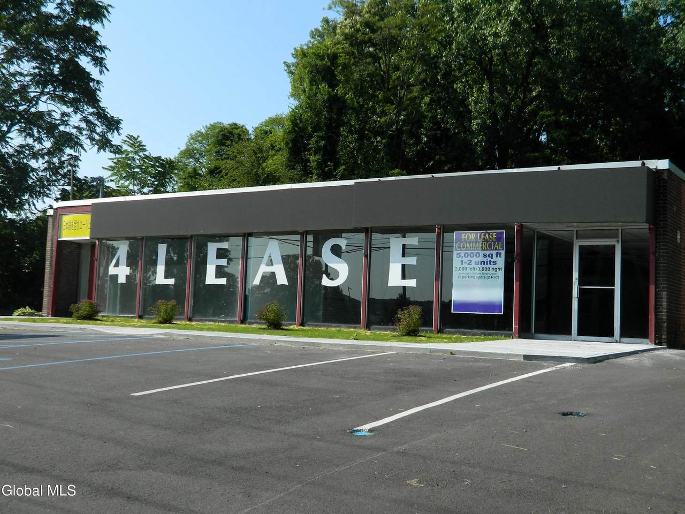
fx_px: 693
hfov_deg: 52.6
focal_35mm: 35
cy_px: 257
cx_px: 342
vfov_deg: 40.7
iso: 80
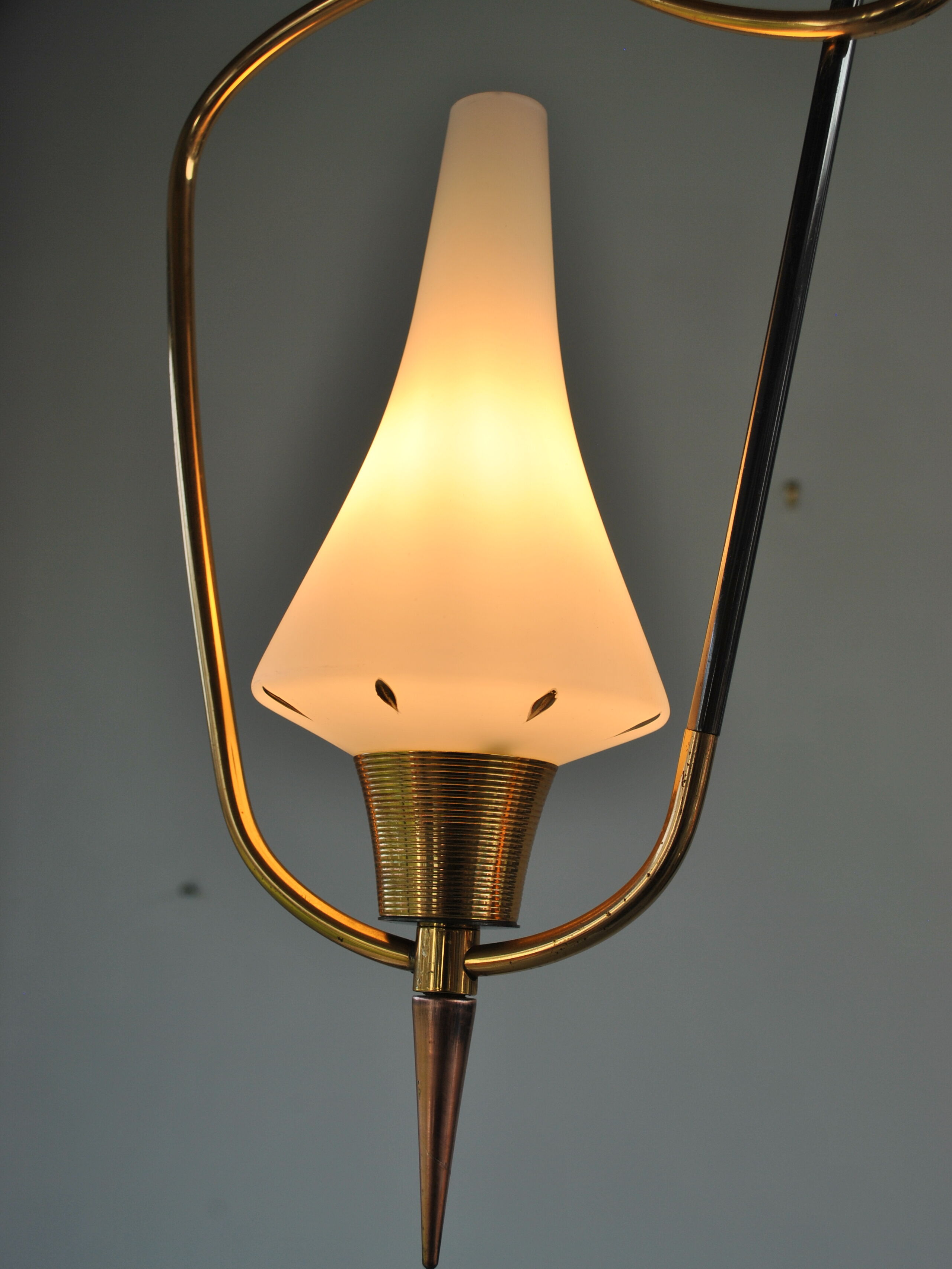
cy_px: 655
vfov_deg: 40.0
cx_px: 482
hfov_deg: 30.5
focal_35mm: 48
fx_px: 1743
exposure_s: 1/160
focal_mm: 29
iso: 100
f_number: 6.3
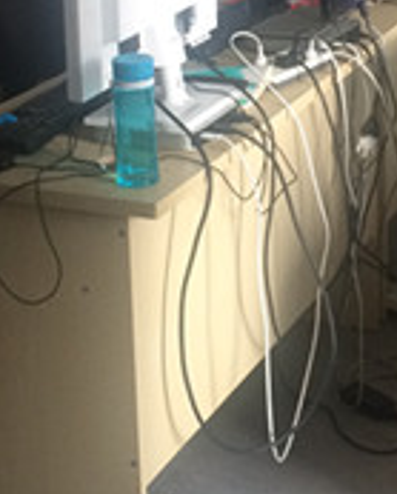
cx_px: 326
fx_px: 1436
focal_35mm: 98
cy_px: 66
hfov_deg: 15.6
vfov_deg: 19.2
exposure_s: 1/33
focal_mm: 4.15
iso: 100
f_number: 2.2
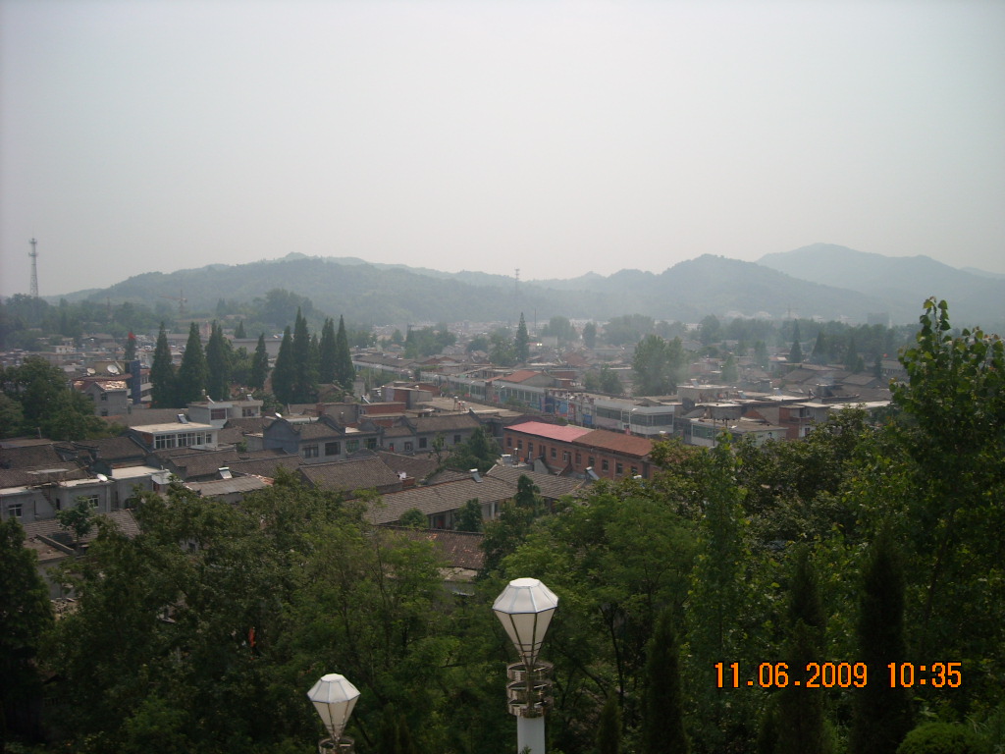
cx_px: 502
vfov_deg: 40.7
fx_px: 1016
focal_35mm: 35
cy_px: 377
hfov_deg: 52.6
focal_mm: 5.7
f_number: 5.6
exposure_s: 1/419
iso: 64
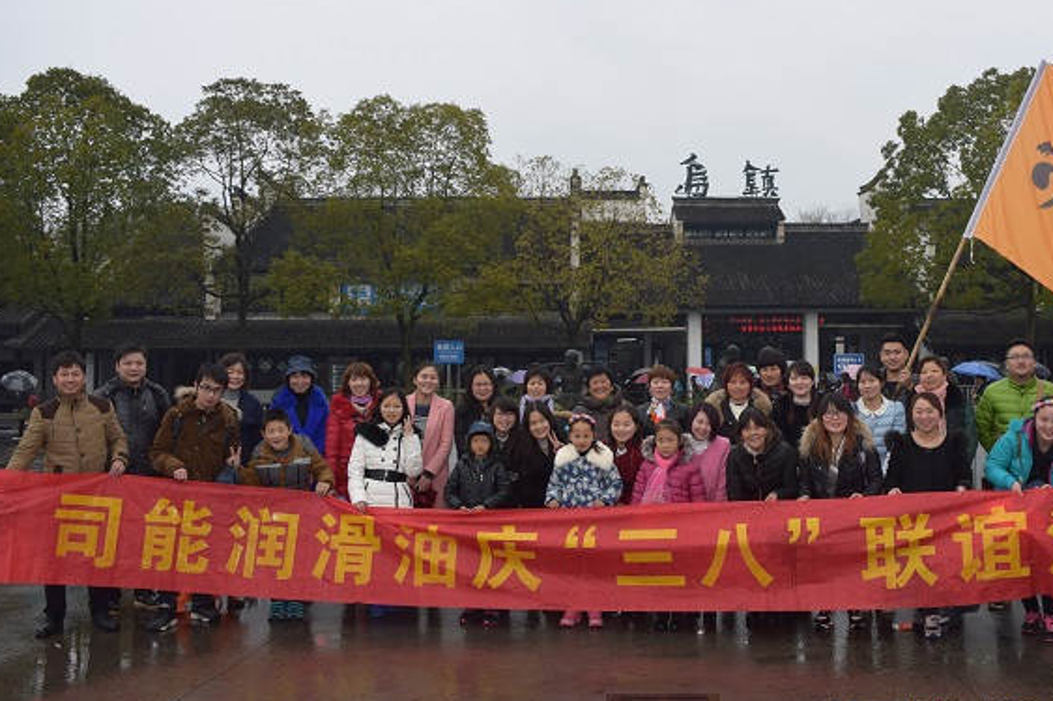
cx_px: 630
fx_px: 1053
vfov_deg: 36.8
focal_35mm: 36
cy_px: 323
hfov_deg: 52.8
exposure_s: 1/200
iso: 100
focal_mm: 18
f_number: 5.6
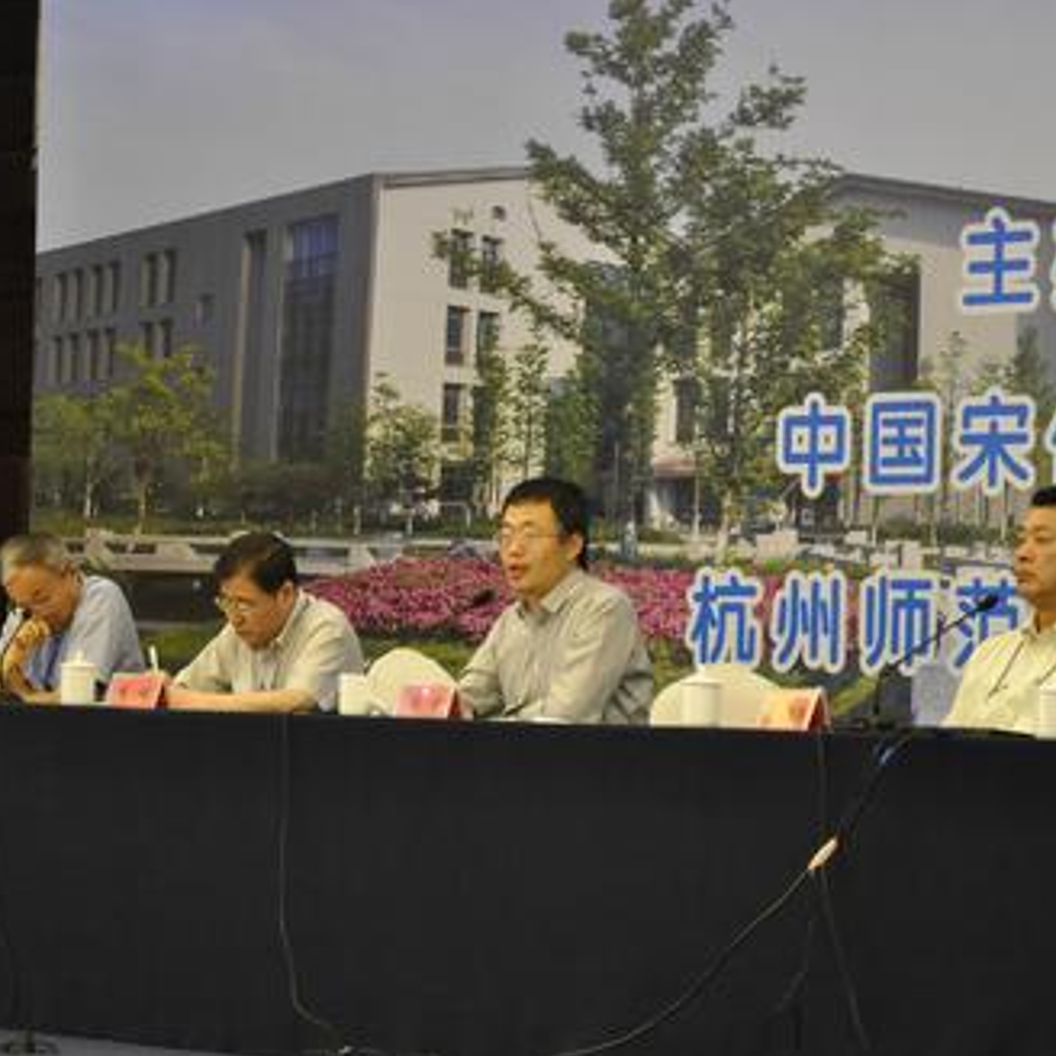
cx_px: 634
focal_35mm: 136
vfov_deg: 12.8
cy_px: 528
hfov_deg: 12.8
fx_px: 4694
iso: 1600
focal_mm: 70
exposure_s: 1/30
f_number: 5.3
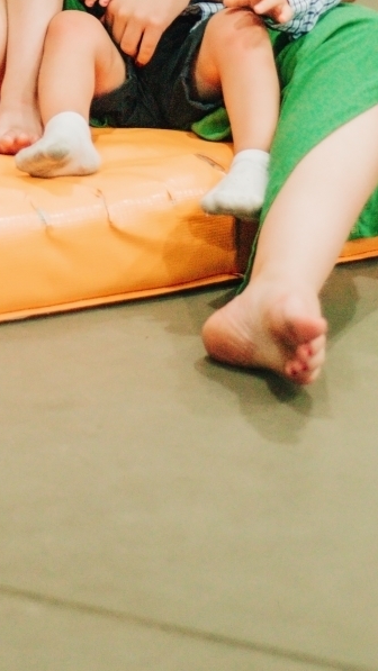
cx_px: 100
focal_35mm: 142
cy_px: -55
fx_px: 2529
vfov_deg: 14.8
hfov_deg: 8.5
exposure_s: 1/200
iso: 2500
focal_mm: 50
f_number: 1.8
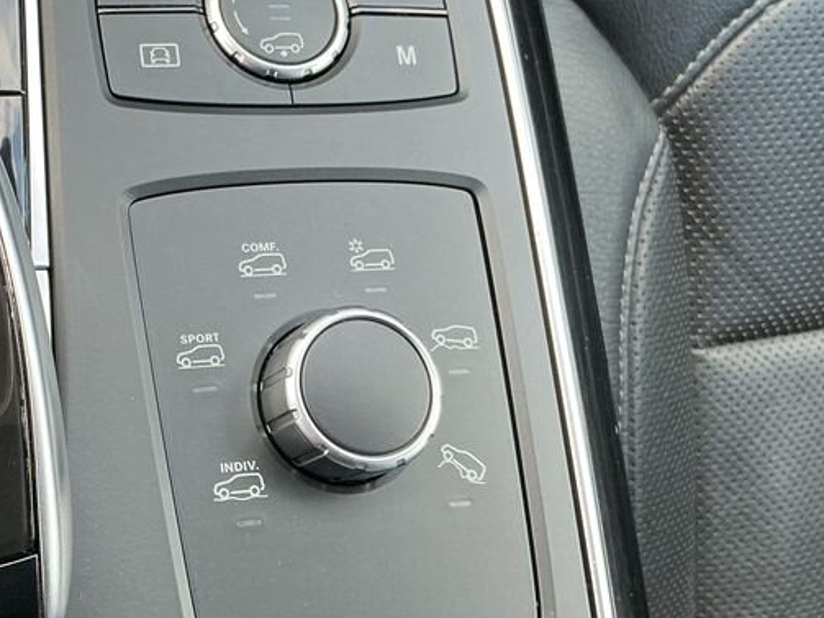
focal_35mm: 59
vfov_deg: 24.8
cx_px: 121
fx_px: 1404
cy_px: 297
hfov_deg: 31.5
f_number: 1.8
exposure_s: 1/120
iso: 64
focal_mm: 3
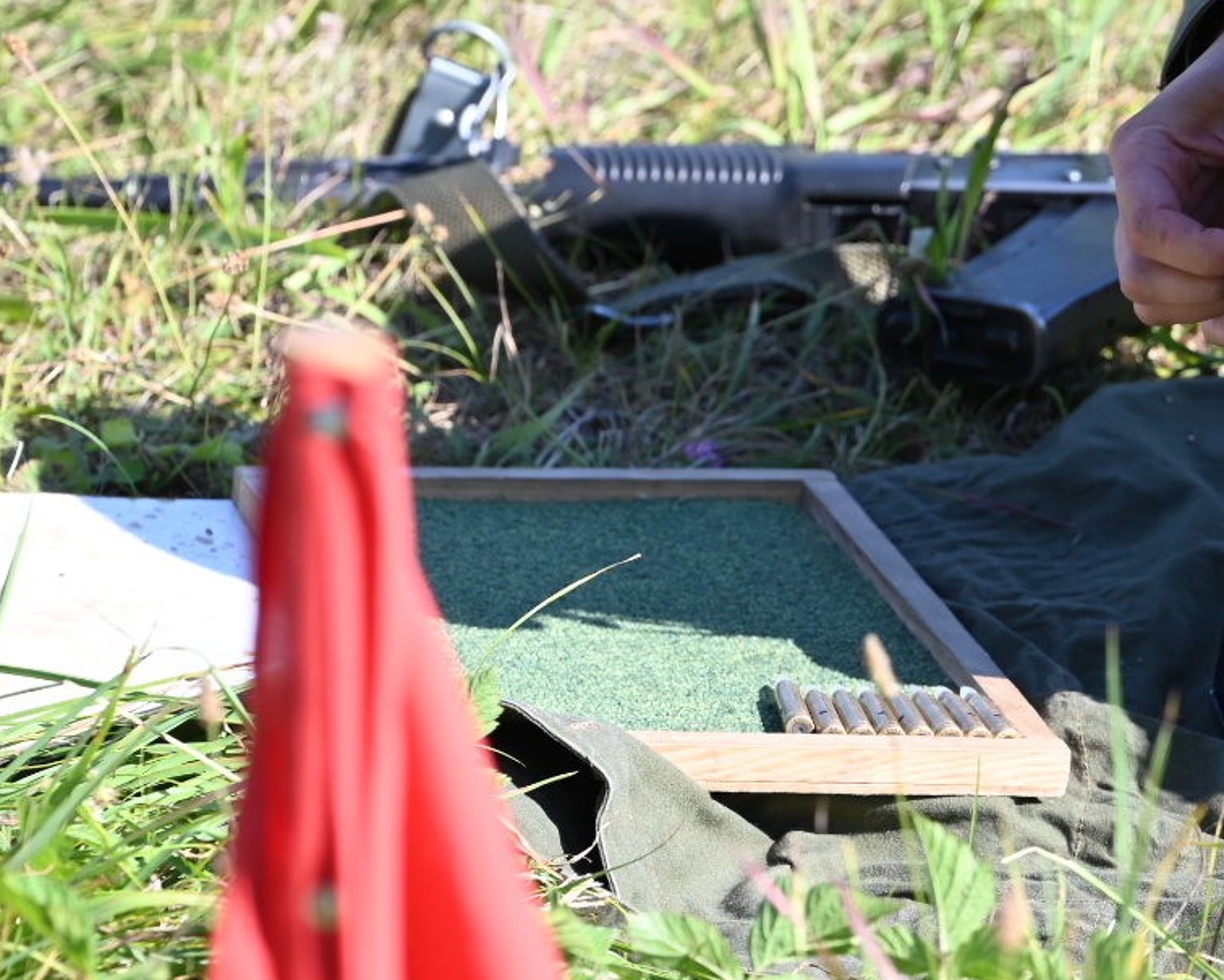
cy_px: 295
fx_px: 13115
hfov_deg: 5.3
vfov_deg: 4.3
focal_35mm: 362
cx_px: 1294
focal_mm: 180
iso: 100
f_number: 7.1
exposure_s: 1/125
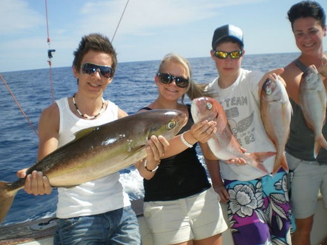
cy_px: 134
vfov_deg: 34.3
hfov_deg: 44.8
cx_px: 155
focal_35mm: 42
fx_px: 397
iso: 50
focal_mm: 6.3
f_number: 4.6
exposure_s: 1/500
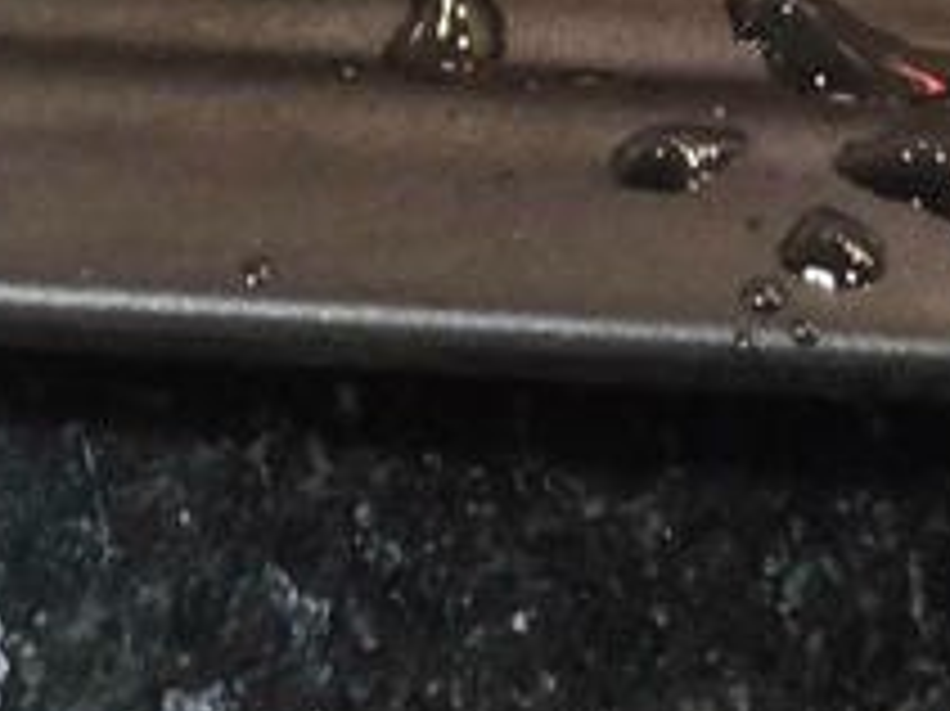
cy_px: -1228
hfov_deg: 15.7
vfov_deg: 9.8
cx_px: 261
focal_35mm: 125
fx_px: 3429
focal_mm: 2.03
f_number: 1.8
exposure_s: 1/30
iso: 100
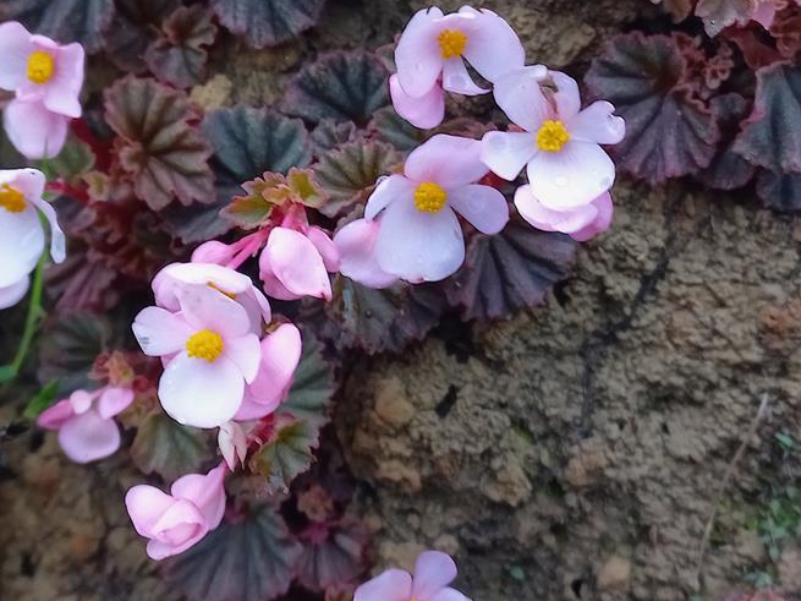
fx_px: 1249
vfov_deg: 26.8
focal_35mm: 54
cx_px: 347
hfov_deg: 35.5
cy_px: 185
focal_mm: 4.6
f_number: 1.8
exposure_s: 1/49
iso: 40
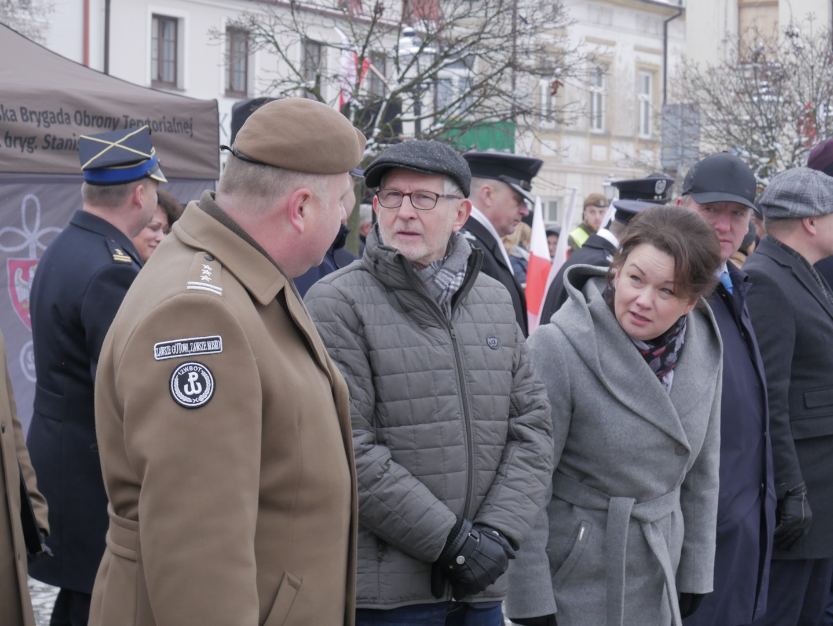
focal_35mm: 90
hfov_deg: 21.8
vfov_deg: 16.4
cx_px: 416
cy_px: 313
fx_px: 2167
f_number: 8
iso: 800
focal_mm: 45
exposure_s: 1/100
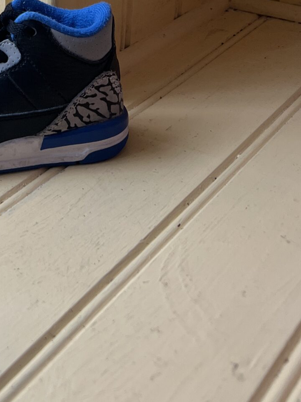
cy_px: -88
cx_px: -12
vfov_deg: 25.2
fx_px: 801
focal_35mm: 69
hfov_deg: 20.5
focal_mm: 5.7
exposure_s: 1/121
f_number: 1.5
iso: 100
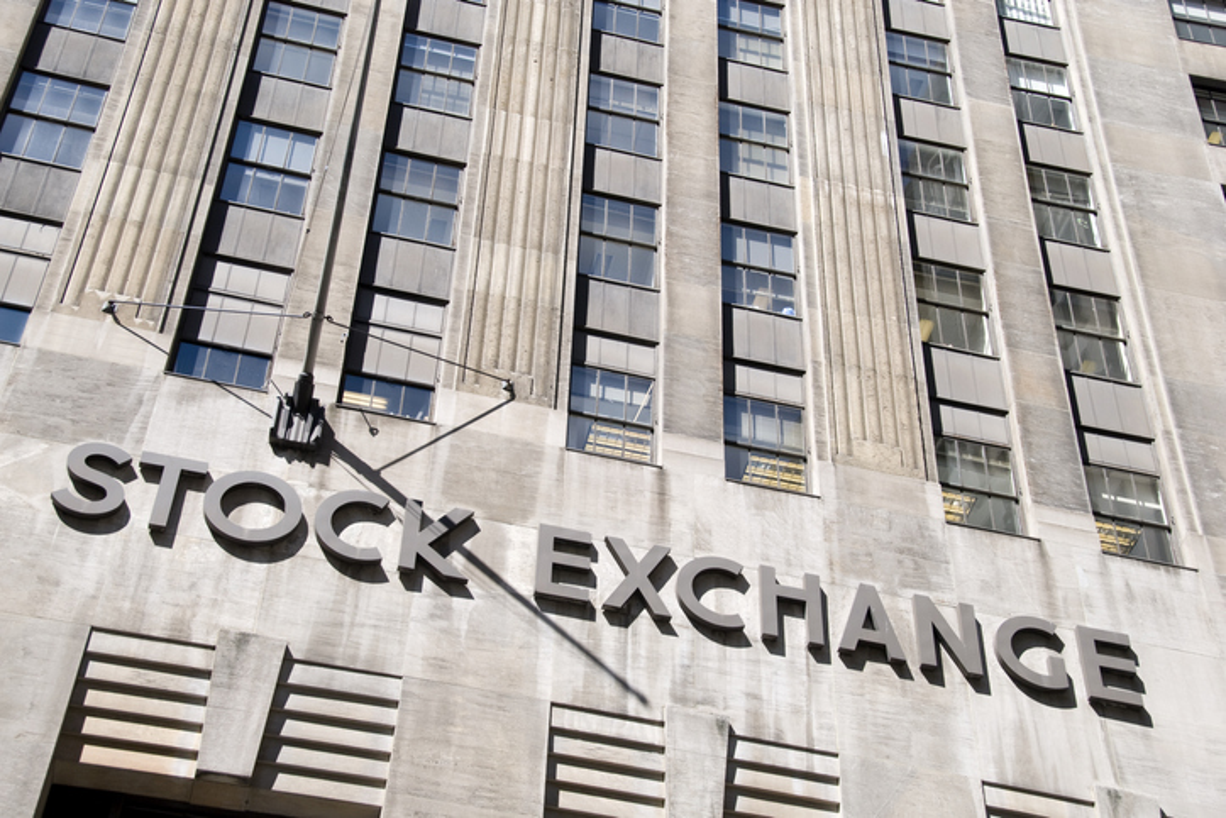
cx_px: 613
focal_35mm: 60
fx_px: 2044
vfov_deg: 22.6
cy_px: 409
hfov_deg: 33.4
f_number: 8
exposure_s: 1/250
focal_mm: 40
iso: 100
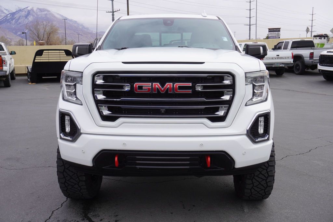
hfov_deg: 49.5
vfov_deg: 34.3
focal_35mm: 39
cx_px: 166
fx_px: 361
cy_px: 111
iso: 100
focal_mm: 26
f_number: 8
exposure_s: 1/100
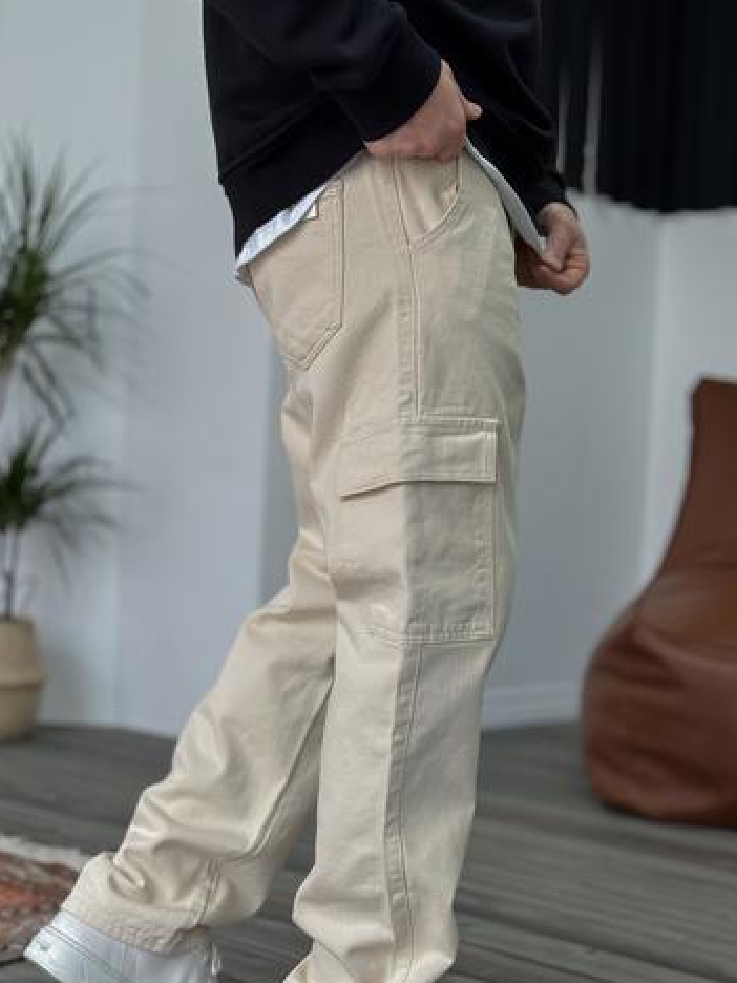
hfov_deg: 23.7
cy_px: 552
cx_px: 362
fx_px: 1760
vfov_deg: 31.2
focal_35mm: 62
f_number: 1.8
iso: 100
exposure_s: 1/120
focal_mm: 6.86
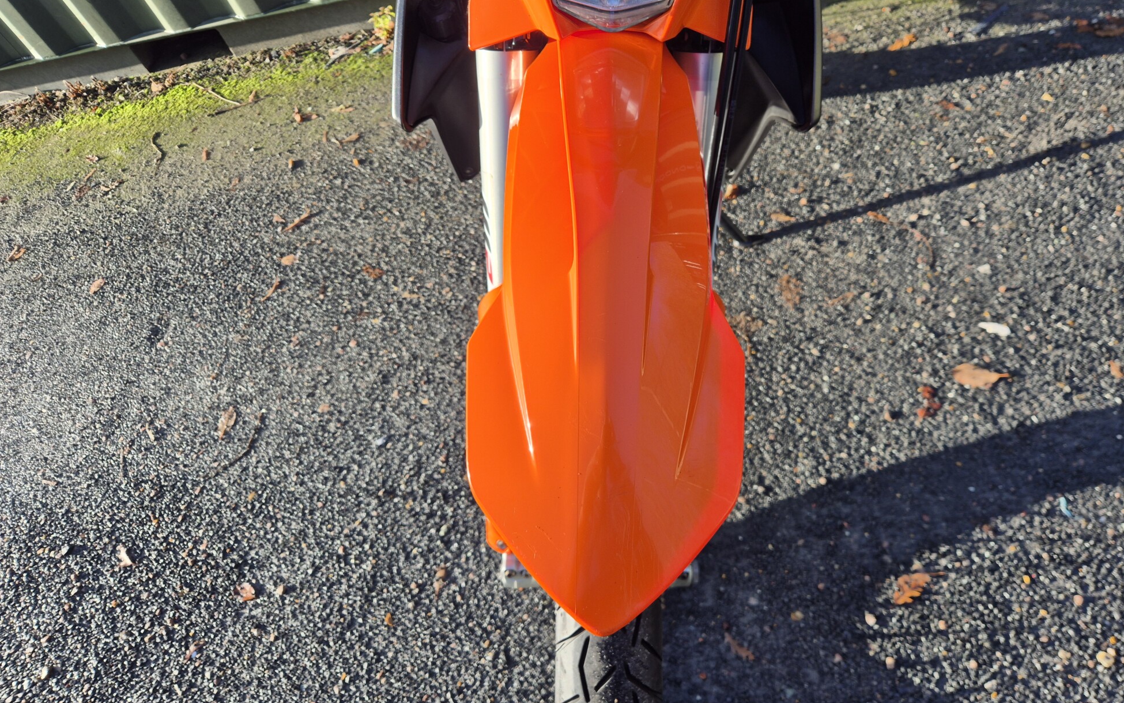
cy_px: 337
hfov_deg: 72.5
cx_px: 572
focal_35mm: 25
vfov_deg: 49.3
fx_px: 766
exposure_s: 1/578
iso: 25
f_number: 1.8
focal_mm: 5.4
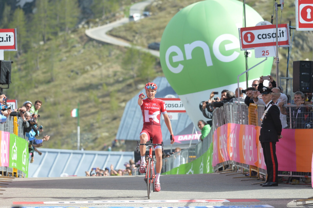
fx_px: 2605
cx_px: 156
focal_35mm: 300
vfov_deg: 4.6
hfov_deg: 6.9
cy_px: 104
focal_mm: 300
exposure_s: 1/2000
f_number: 6.3
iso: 800
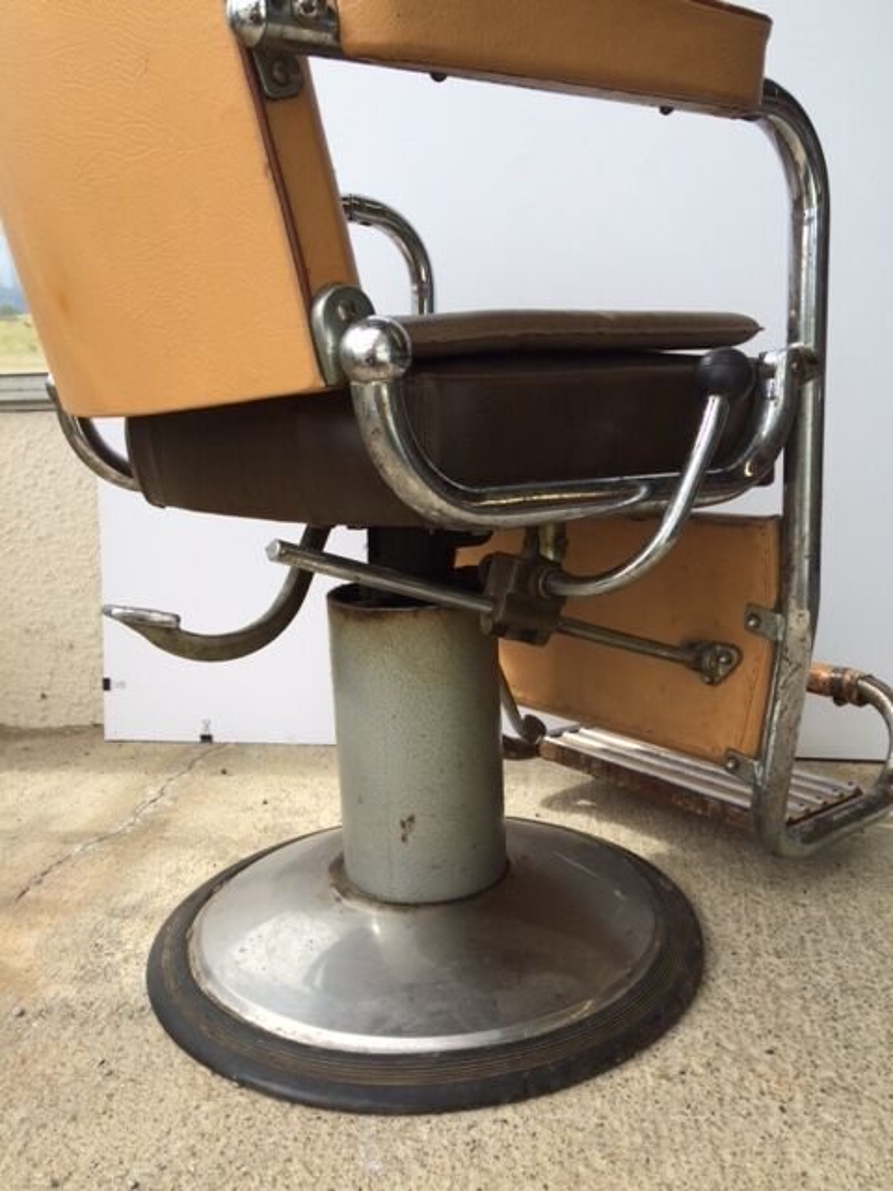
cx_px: 446
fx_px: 997
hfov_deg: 48.2
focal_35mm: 29
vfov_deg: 61.7
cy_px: 596
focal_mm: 4.15
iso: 32
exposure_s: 1/570
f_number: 2.2
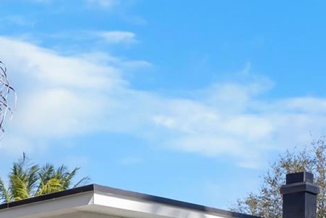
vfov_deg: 22.2
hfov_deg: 35.3
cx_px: 76
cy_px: 280
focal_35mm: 55
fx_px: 499
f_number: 9
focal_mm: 16
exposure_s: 1/160
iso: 160
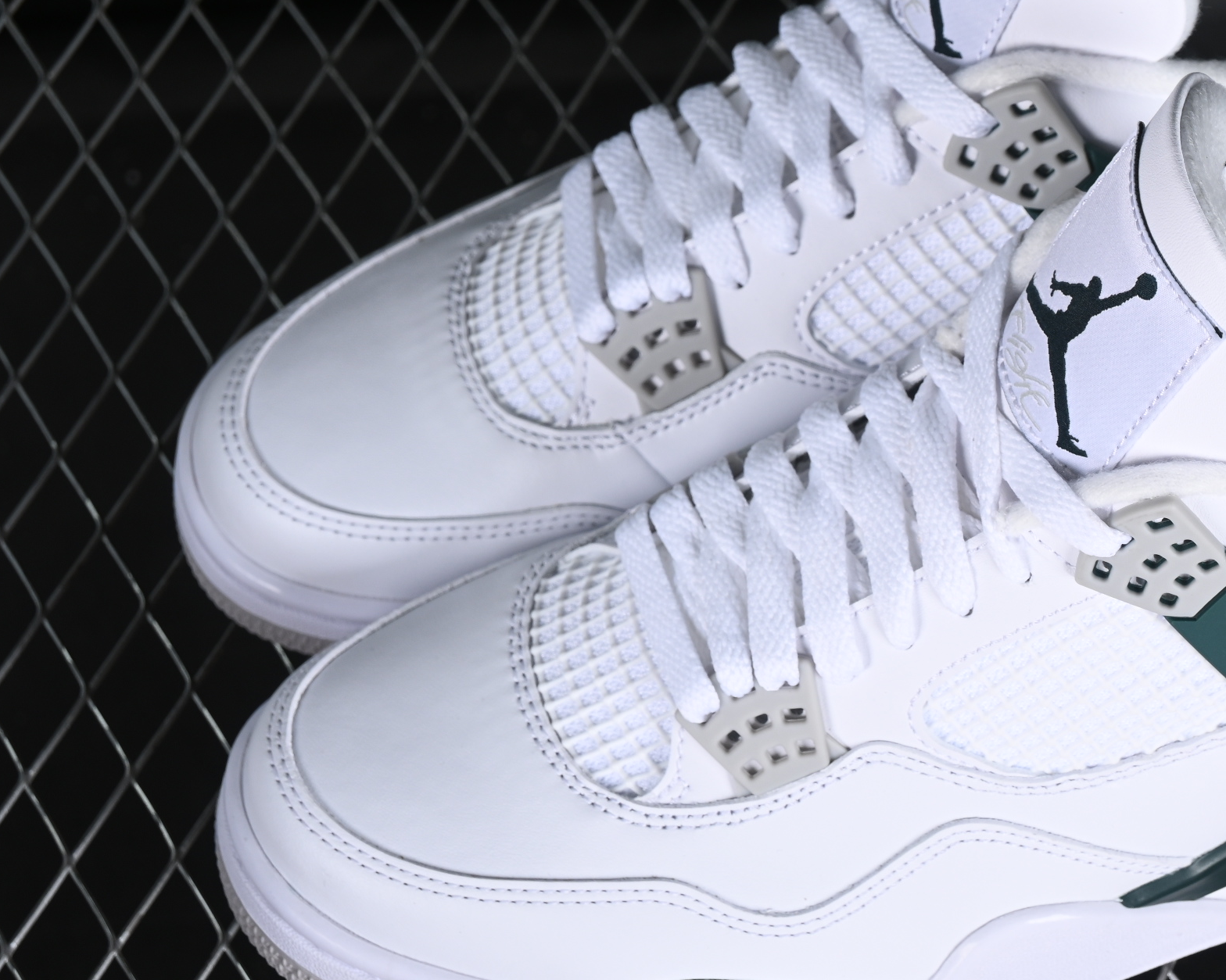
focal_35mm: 125
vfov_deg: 12.3
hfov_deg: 15.3
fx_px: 4535
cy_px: 399
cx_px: 942
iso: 160
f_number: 7.1
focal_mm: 50
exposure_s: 1/100
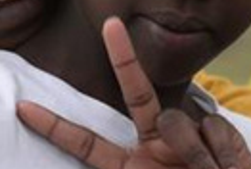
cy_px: 74
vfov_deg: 3.2
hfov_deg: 4.8
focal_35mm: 426
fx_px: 2977
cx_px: 46
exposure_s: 1/5000
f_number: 4
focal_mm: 70
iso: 1000
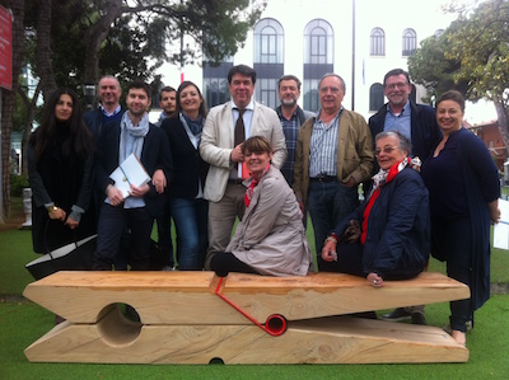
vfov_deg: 40.6
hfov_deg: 52.7
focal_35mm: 35
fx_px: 514
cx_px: 254
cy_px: 190
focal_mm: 3.85
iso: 80
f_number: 2.8
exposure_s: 1/136
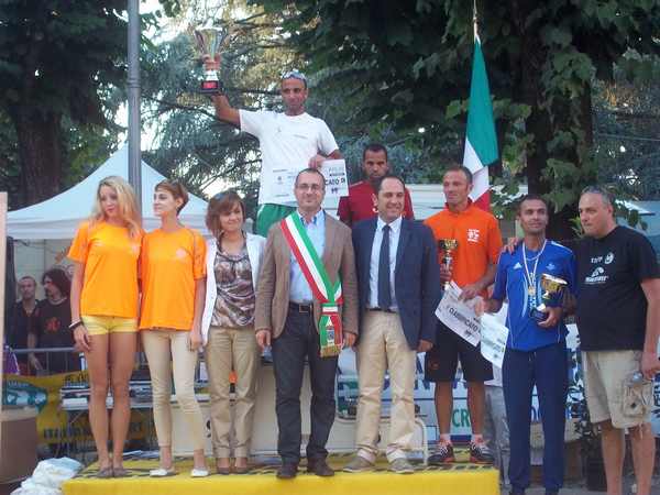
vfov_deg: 25.7
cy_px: 248
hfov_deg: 33.8
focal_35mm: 57
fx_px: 1087
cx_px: 330
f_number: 3.9
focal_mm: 10.1
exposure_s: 1/60
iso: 160
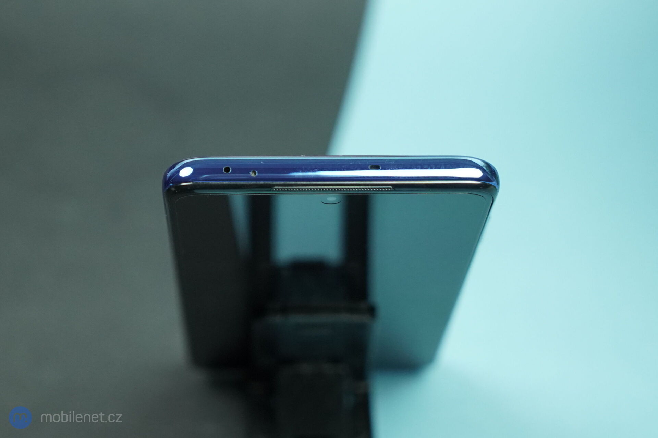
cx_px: 329
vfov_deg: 25.5
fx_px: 969
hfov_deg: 37.5
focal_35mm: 53
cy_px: 219
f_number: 4
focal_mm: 53
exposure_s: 1/320
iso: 2000
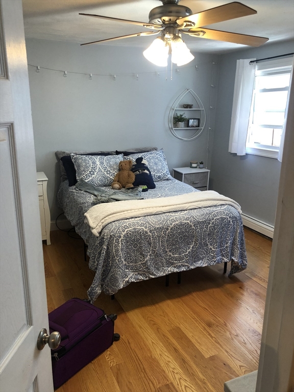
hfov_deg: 49.7
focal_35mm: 28
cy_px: 196
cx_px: 147
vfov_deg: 63.4
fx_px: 317
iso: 40
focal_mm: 3.99
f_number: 1.8
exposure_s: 1/17
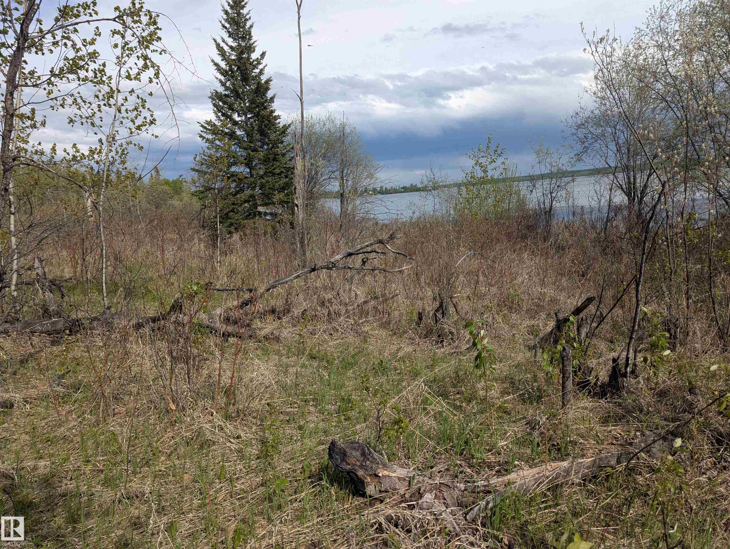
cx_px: 365
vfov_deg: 56.9
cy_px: 274
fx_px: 507
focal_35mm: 24
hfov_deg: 71.5
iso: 57
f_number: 1.85
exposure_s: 1/3333
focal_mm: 6.81
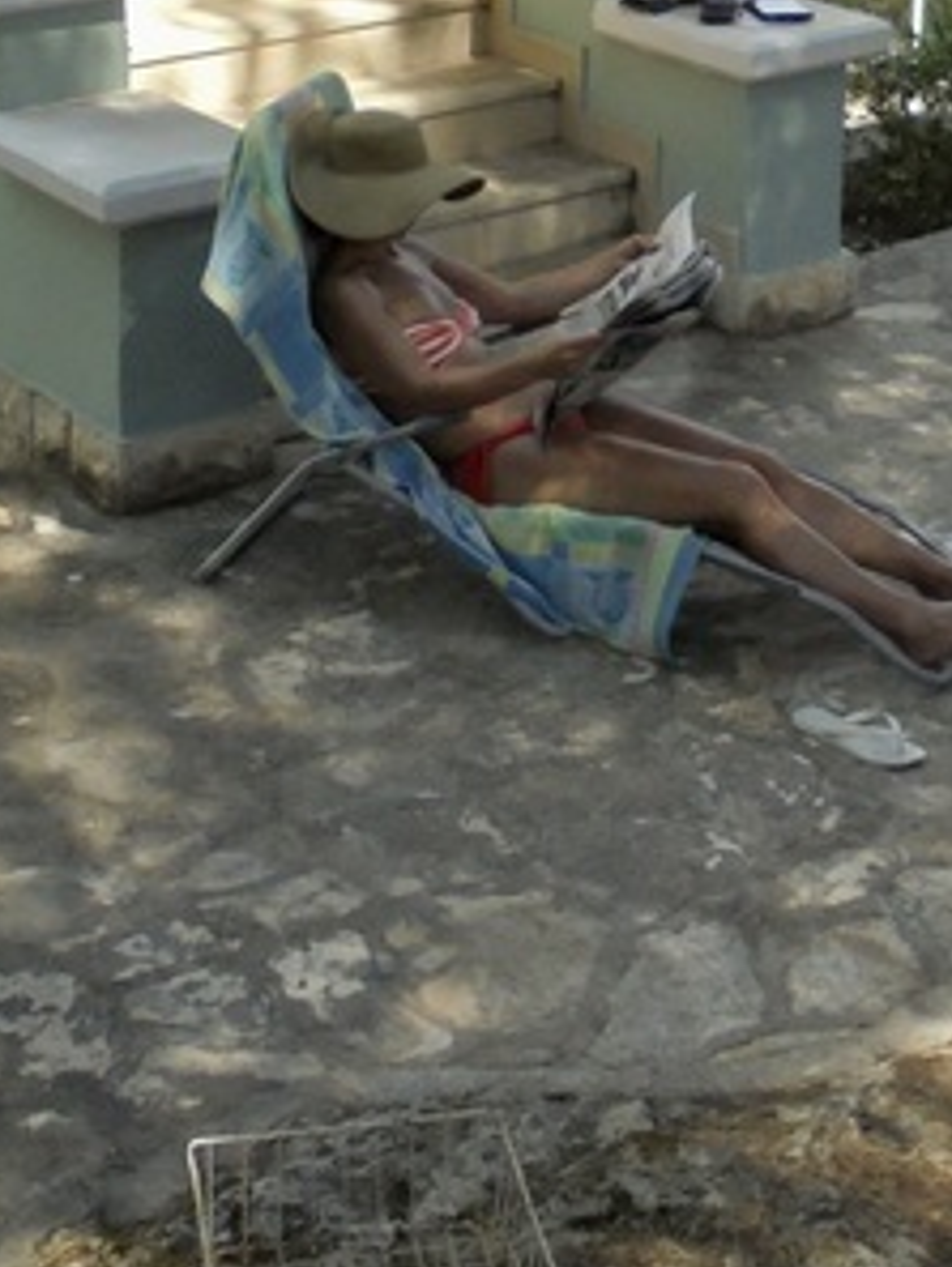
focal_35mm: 75
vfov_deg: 23.2
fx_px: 2748
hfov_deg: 19.7
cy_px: -354
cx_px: 448
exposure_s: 1/400
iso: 100
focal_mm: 5.3
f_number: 3.7
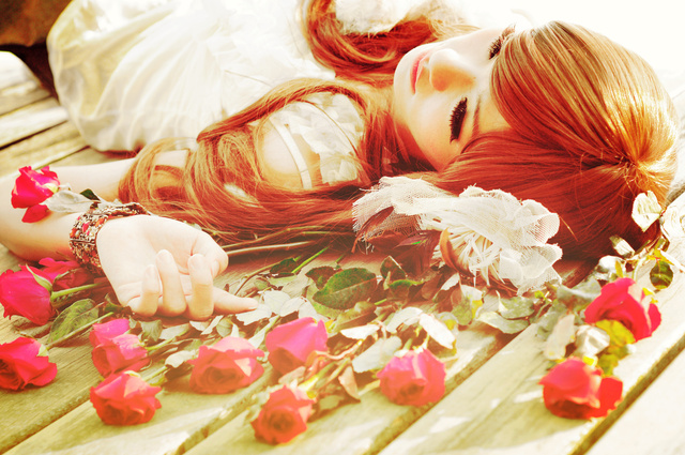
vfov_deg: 18.1
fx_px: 1425
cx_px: 342
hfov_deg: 27.0
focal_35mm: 75
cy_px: 228
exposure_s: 1/250
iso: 500
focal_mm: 50
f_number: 4
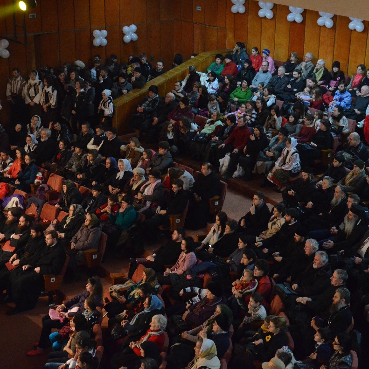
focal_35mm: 68
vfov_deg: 25.5
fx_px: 816
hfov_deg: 25.4
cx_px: 240
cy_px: 184
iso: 4000
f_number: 4.5
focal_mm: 35
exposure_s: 1/60
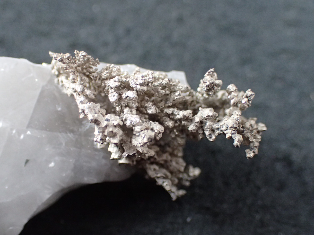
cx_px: 157
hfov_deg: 33.8
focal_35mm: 57
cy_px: 118
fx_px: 517
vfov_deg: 25.7
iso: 800
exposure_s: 1/200
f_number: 3.5
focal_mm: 10.29
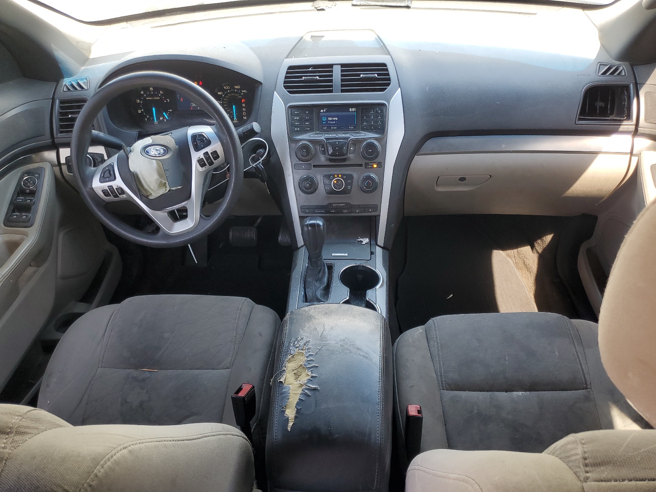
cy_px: 246
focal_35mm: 26
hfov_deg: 67.3
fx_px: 493
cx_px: 328
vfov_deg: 53.1
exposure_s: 1/120
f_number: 1.5
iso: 56
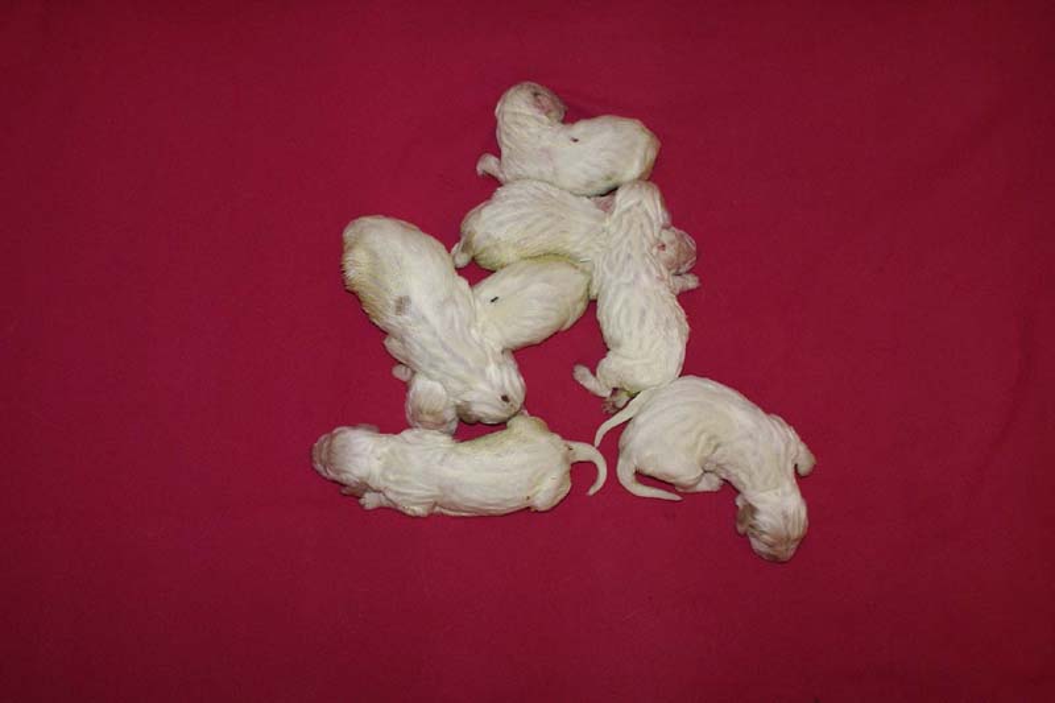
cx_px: 528
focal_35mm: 45
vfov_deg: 29.9
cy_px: 352
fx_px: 1318
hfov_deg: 43.6
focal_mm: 30
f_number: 5.6
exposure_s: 1/60
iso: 400
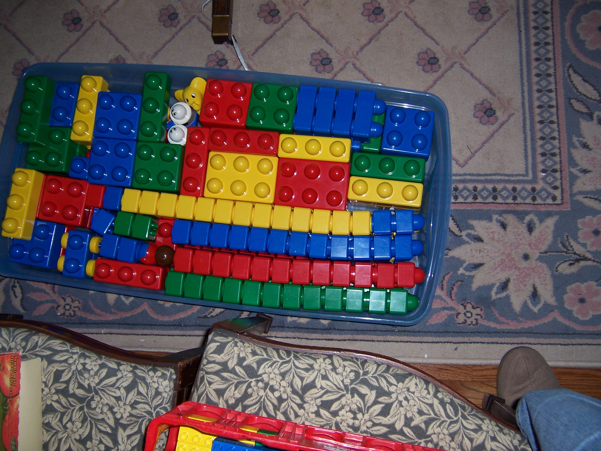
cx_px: 300
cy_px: 226
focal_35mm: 33
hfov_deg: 55.4
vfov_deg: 42.9
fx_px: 573
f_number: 2.8
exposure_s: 1/60
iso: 80
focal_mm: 5.5
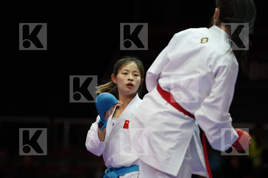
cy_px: 89
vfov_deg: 4.6
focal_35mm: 300
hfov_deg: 6.9
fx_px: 2233
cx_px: 134
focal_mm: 200
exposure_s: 1/1000
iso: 3200
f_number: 2.8
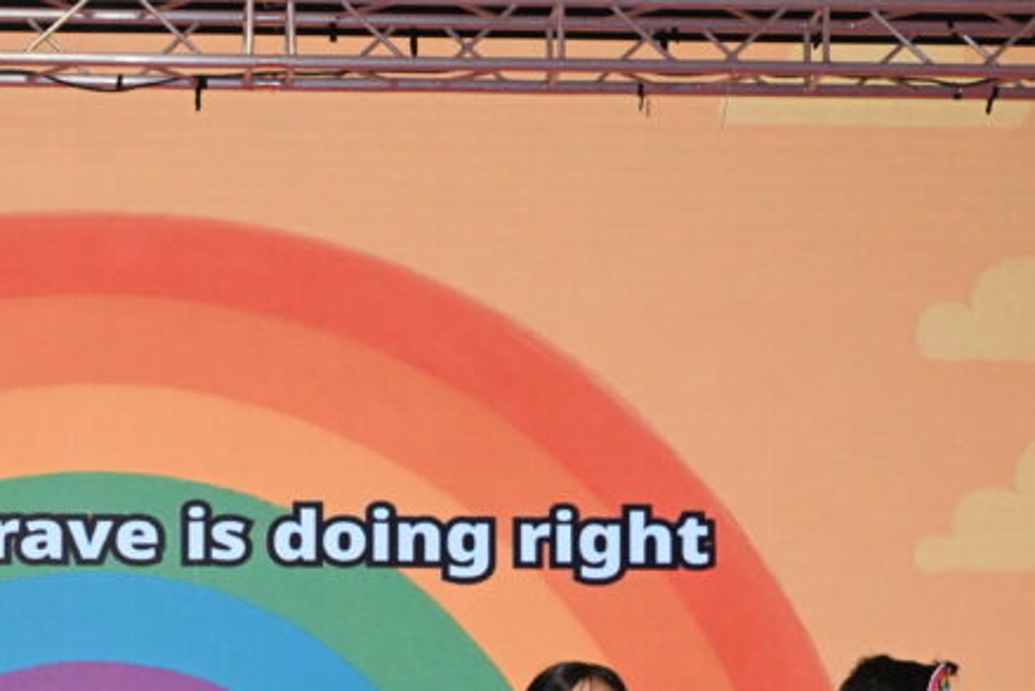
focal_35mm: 84
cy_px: 803
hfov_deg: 23.8
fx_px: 2416
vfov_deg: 15.7
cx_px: 191
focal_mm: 24
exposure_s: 1/80
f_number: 4.5
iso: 640
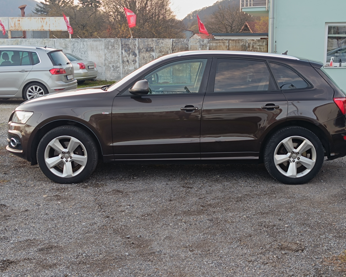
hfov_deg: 66.0
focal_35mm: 26
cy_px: 133
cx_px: 183
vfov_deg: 54.9
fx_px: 266
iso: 105
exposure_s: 1/101
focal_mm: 5.59
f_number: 1.88
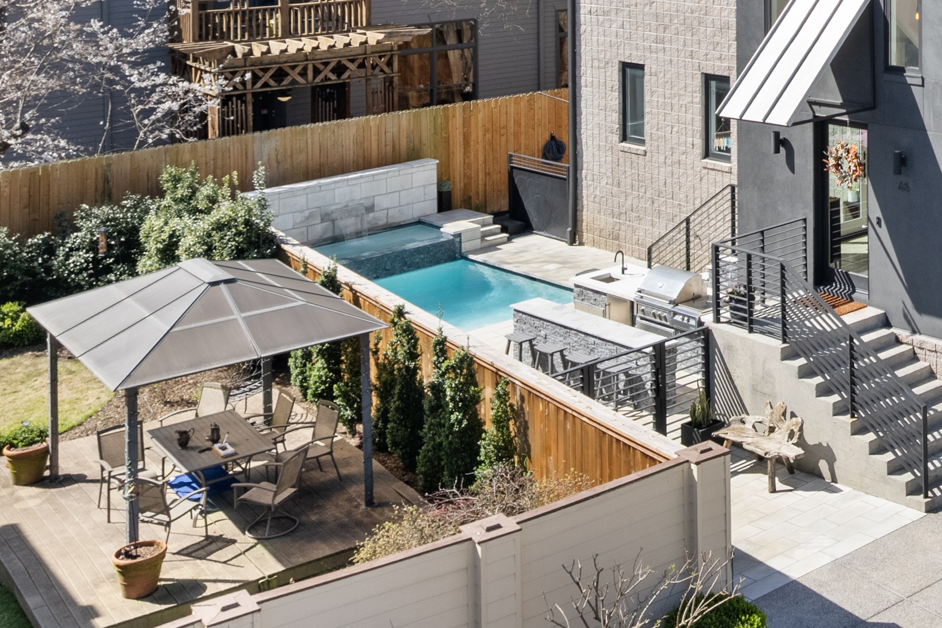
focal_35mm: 56
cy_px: 24
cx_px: 1055
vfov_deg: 23.3
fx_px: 1465
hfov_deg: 31.3
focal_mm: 8.38
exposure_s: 1/160
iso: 100
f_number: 2.8
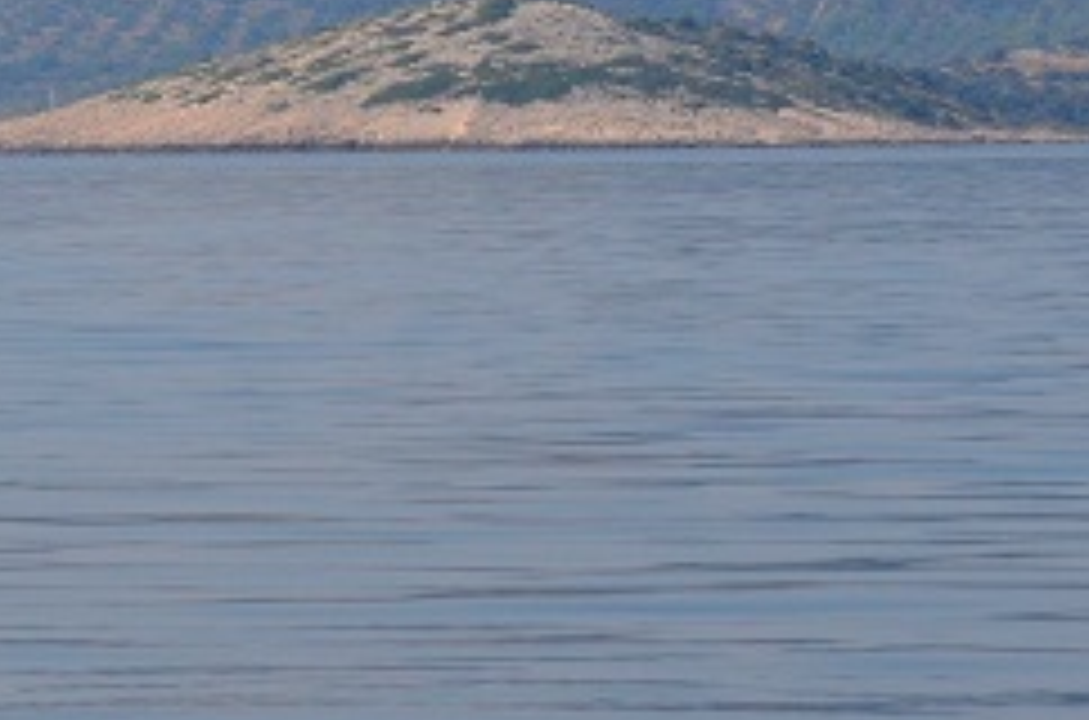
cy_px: -178
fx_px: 13094
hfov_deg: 4.8
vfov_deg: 3.1
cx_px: 340
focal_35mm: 434
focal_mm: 70
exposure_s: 1/2000
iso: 400
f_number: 5.6
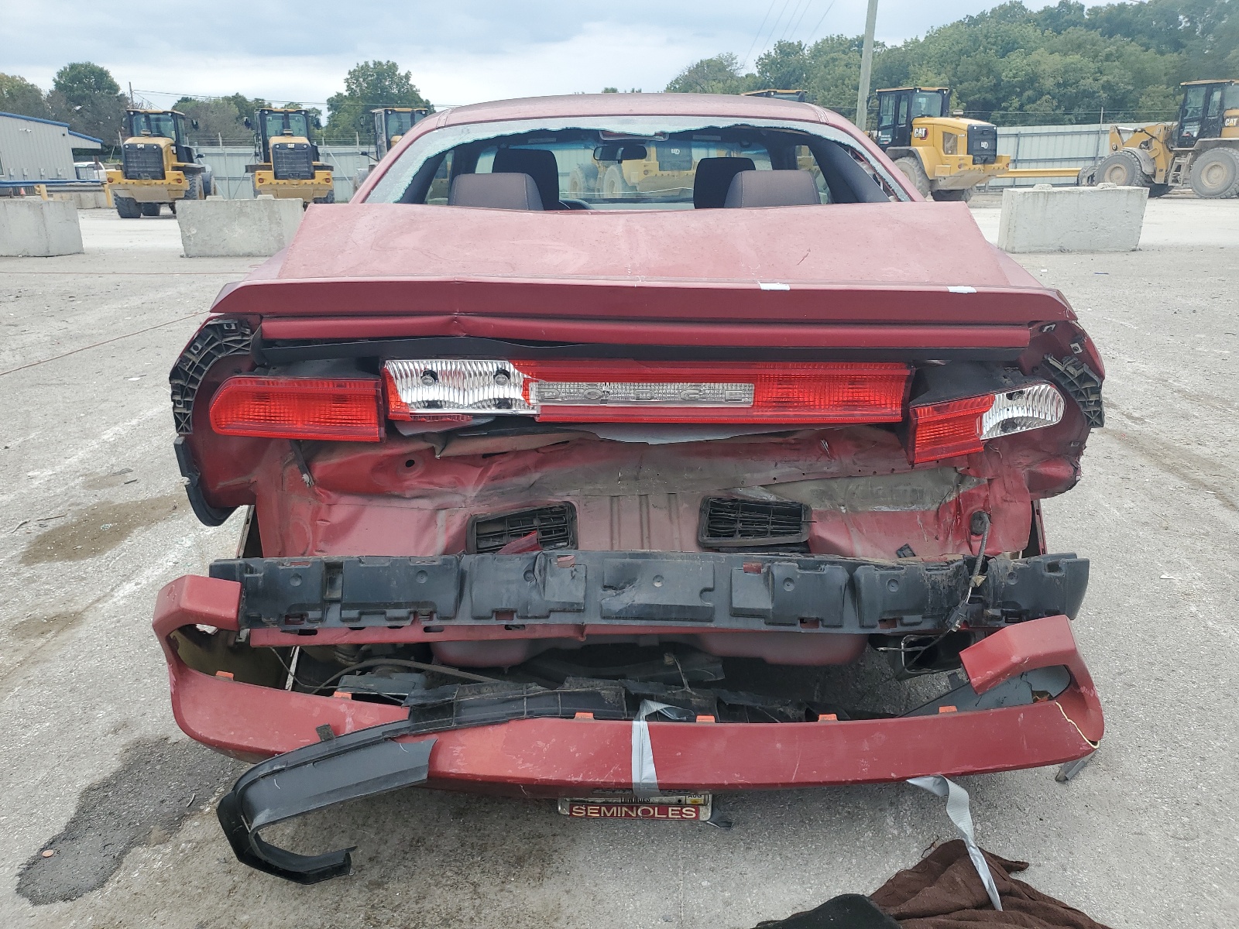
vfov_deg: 53.1
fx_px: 931
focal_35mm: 26
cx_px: 620
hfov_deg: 67.3
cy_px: 464
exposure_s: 1/2000
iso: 50
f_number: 1.5
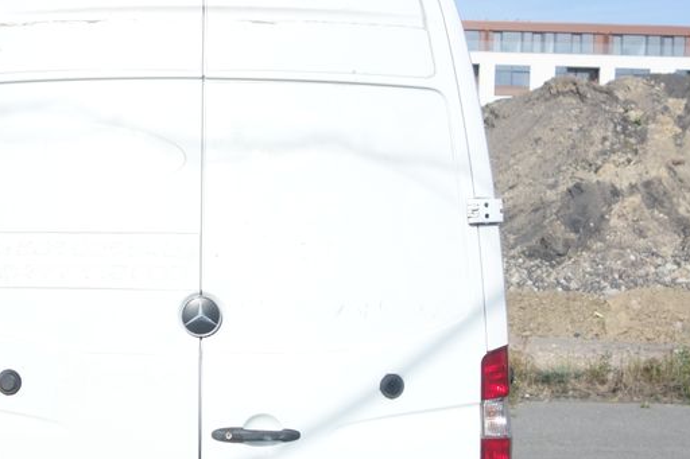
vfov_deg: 24.1
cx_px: 230
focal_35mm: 56
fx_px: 1073
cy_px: 308
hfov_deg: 35.3
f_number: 2.2
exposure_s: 1/2000
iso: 125
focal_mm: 10.4
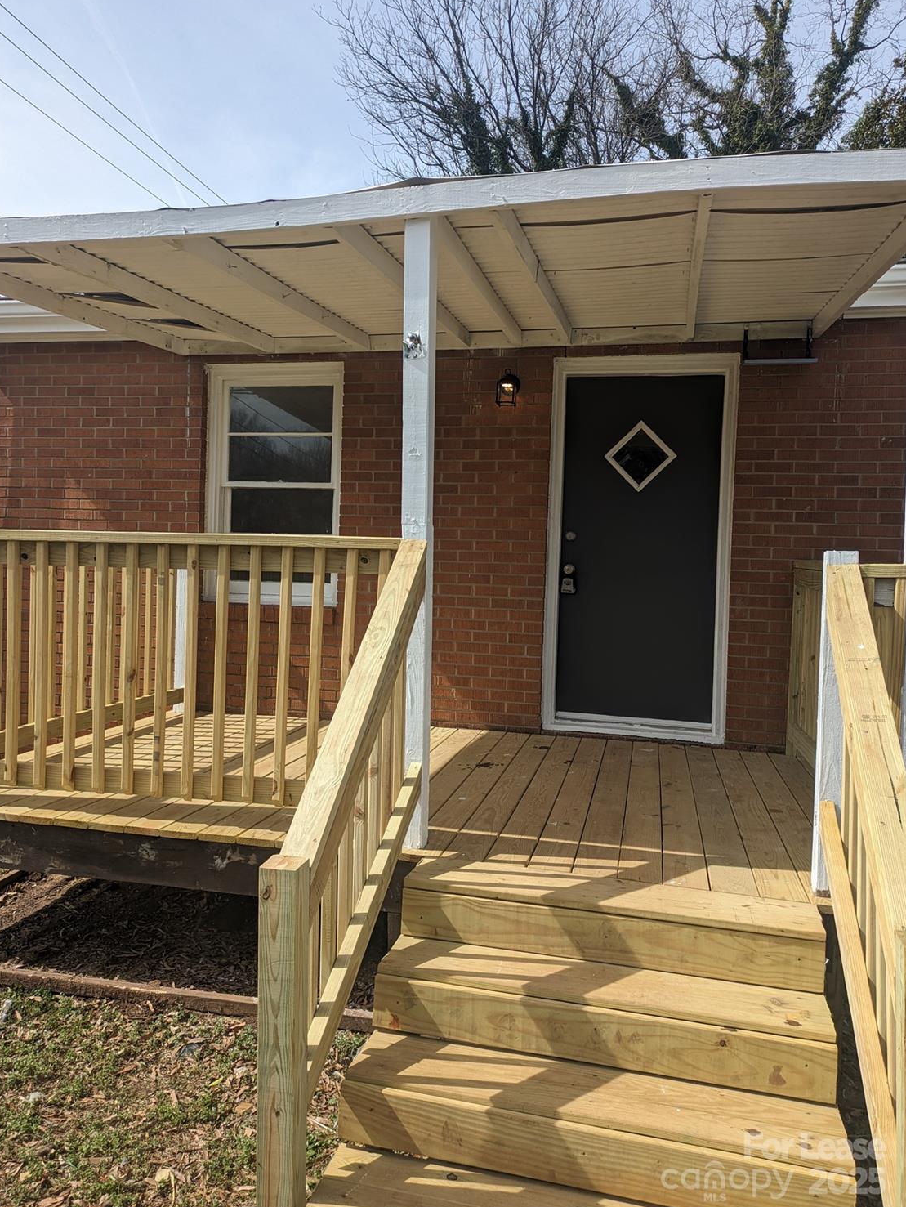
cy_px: 592
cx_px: 450
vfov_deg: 67.3
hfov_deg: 53.1
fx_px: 907
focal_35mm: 26
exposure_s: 1/1821
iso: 47
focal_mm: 5.43
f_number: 1.89
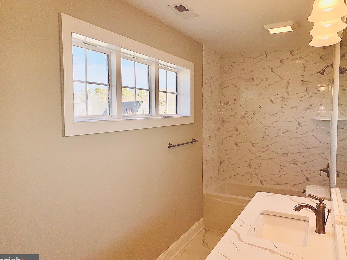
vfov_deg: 51.3
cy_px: 134
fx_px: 271
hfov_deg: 65.3
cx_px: 175
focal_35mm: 27
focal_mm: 4.25
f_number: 1.8
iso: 25
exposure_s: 1/1032
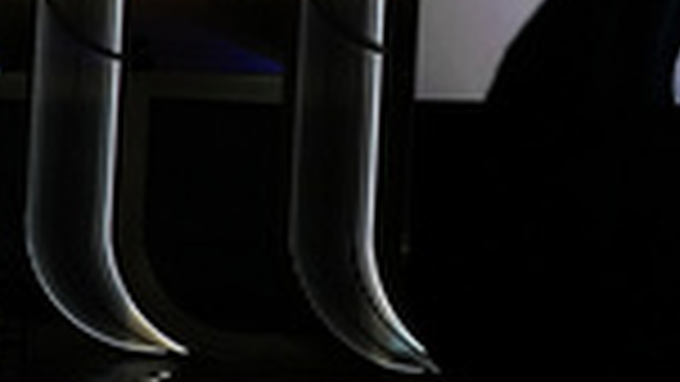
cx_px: 905
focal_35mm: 149
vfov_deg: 8.1
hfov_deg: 13.8
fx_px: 2687
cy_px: -20
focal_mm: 42
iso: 3200
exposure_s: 1/160
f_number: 4
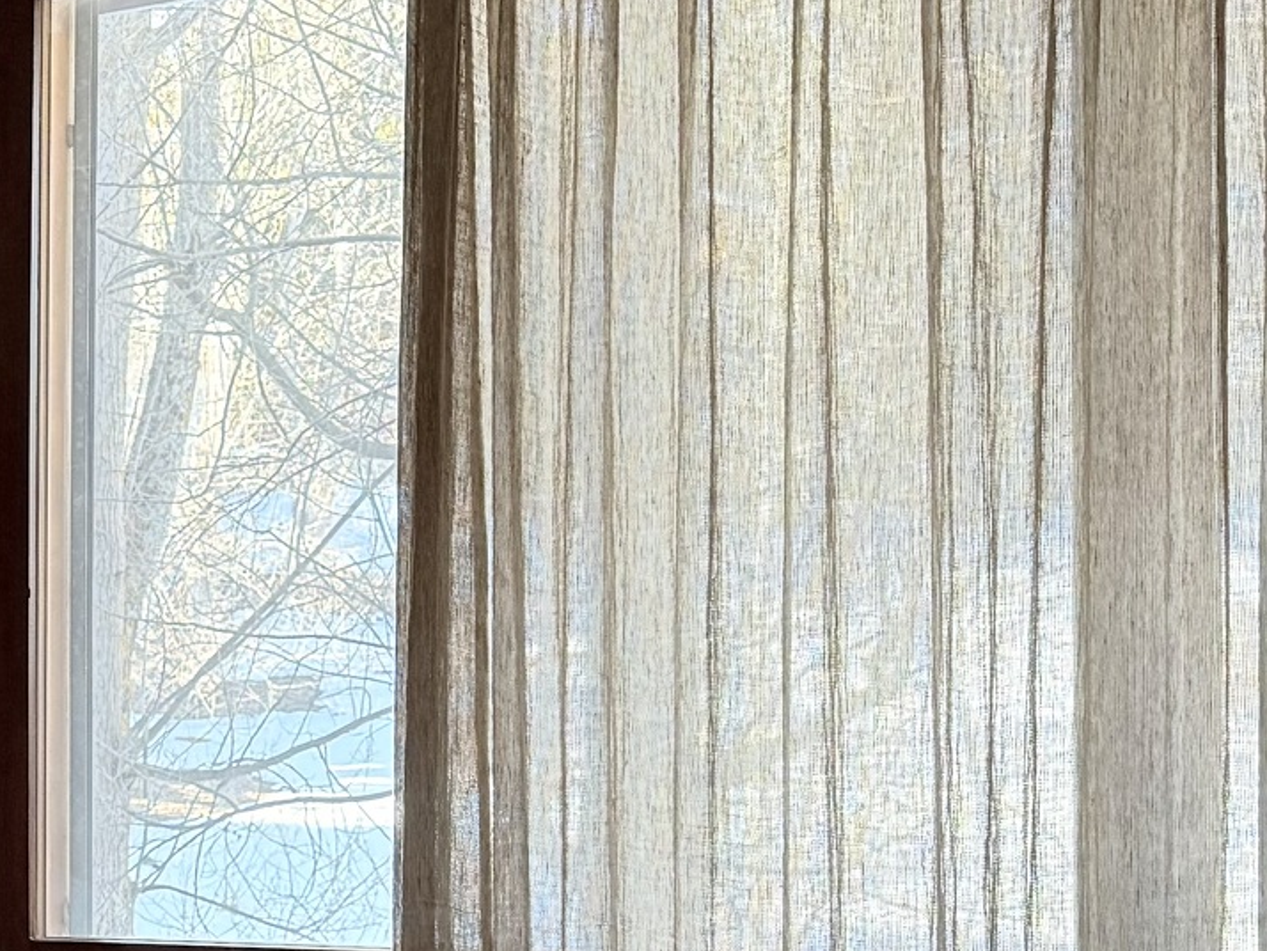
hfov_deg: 19.8
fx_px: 3149
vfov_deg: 17.0
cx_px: -618
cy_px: 765
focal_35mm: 86
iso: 200
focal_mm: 6.76
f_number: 1.78
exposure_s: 1/237
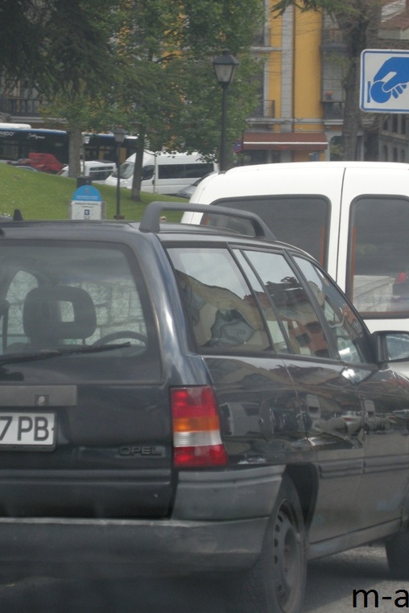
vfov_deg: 11.9
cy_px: 305
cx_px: 122
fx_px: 2931
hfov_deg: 8.0
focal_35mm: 172
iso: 99
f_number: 5.3
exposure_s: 1/250
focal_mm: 26.3
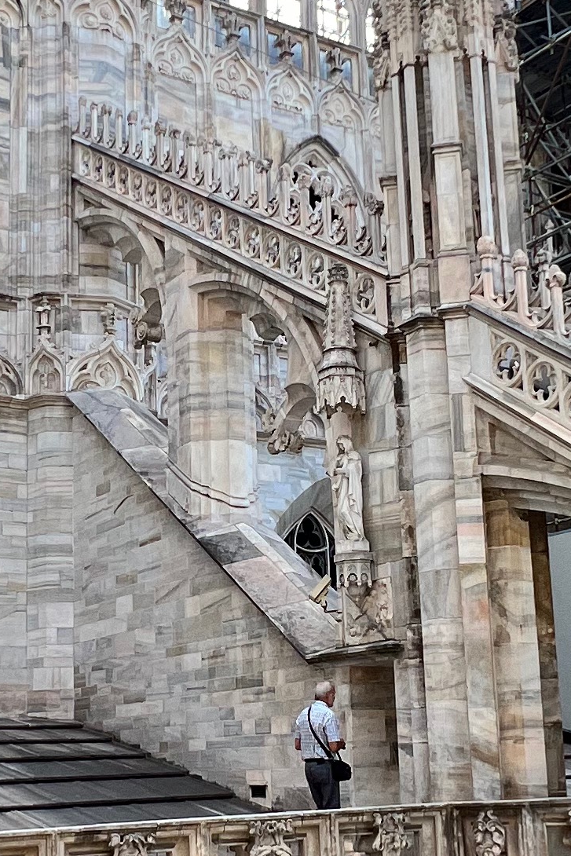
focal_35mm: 50
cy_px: 503
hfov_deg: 27.0
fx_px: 1189
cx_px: 286
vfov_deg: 39.5
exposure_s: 1/539
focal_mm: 1.57
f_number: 1.8
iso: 32
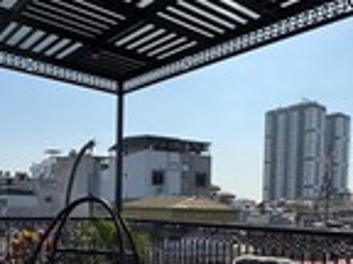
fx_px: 398
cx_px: 162
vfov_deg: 35.1
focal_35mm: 39
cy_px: 227
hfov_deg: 47.8
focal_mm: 2.22
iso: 50
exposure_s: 1/3546
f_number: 2.2
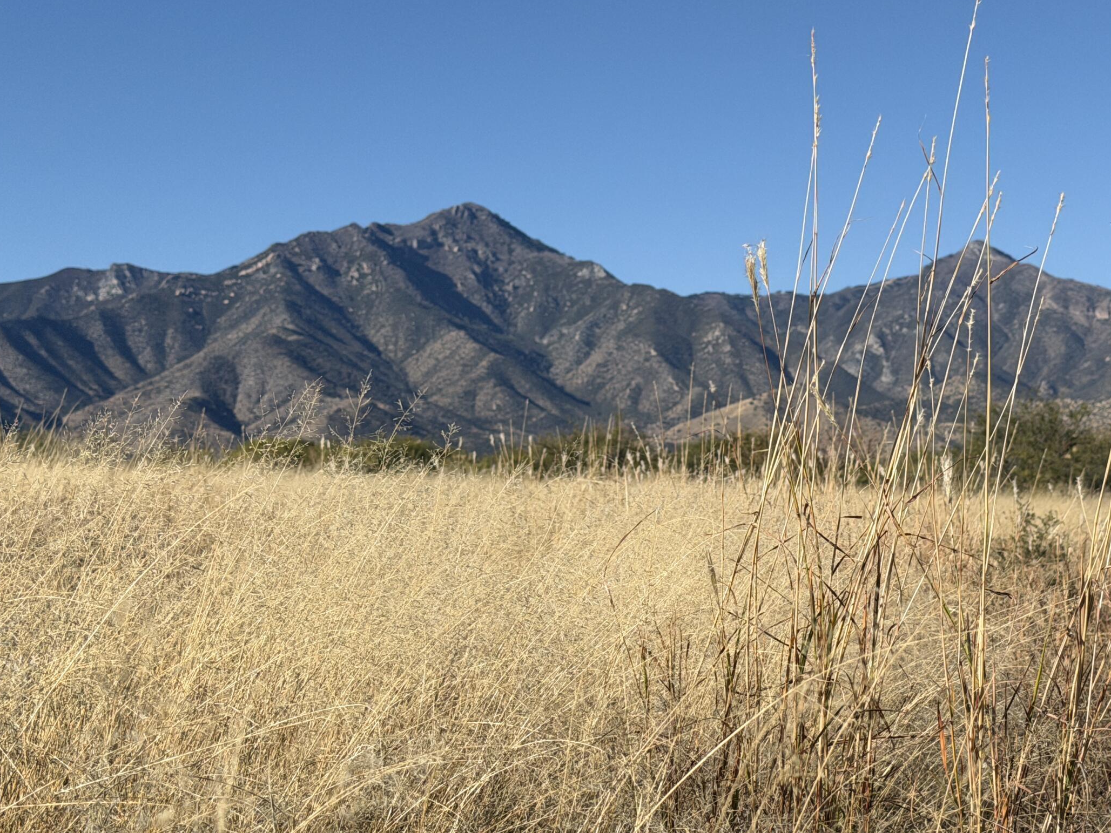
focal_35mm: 70
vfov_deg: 20.9
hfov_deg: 27.6
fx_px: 2247
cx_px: 761
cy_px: 547
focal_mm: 6.76
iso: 64
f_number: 1.78
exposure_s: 1/7143
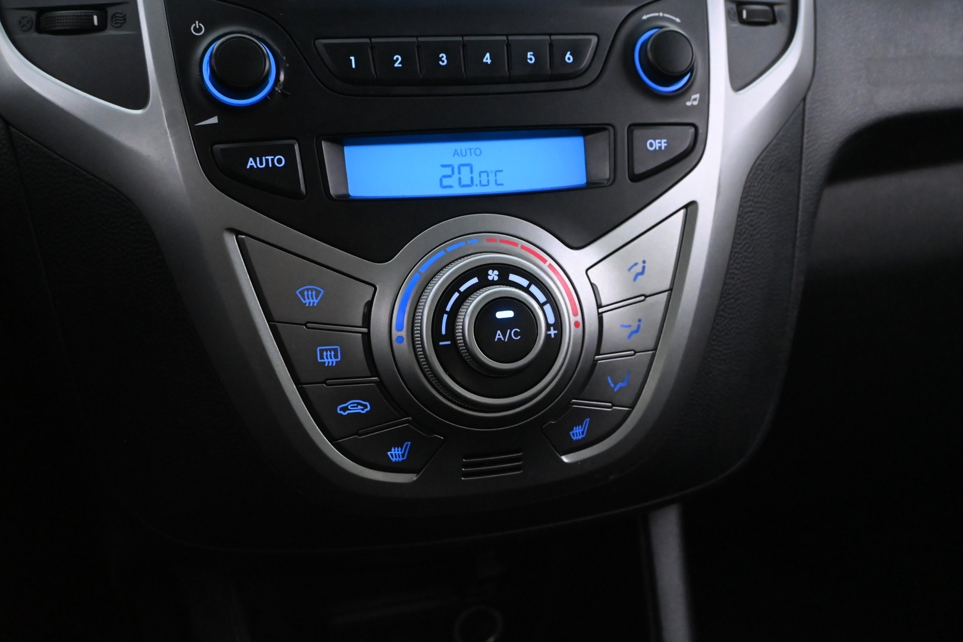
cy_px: 321
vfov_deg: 36.2
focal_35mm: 37
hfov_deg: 52.2
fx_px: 983
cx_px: 482
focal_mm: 24.5
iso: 6400
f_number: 5
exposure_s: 1/40
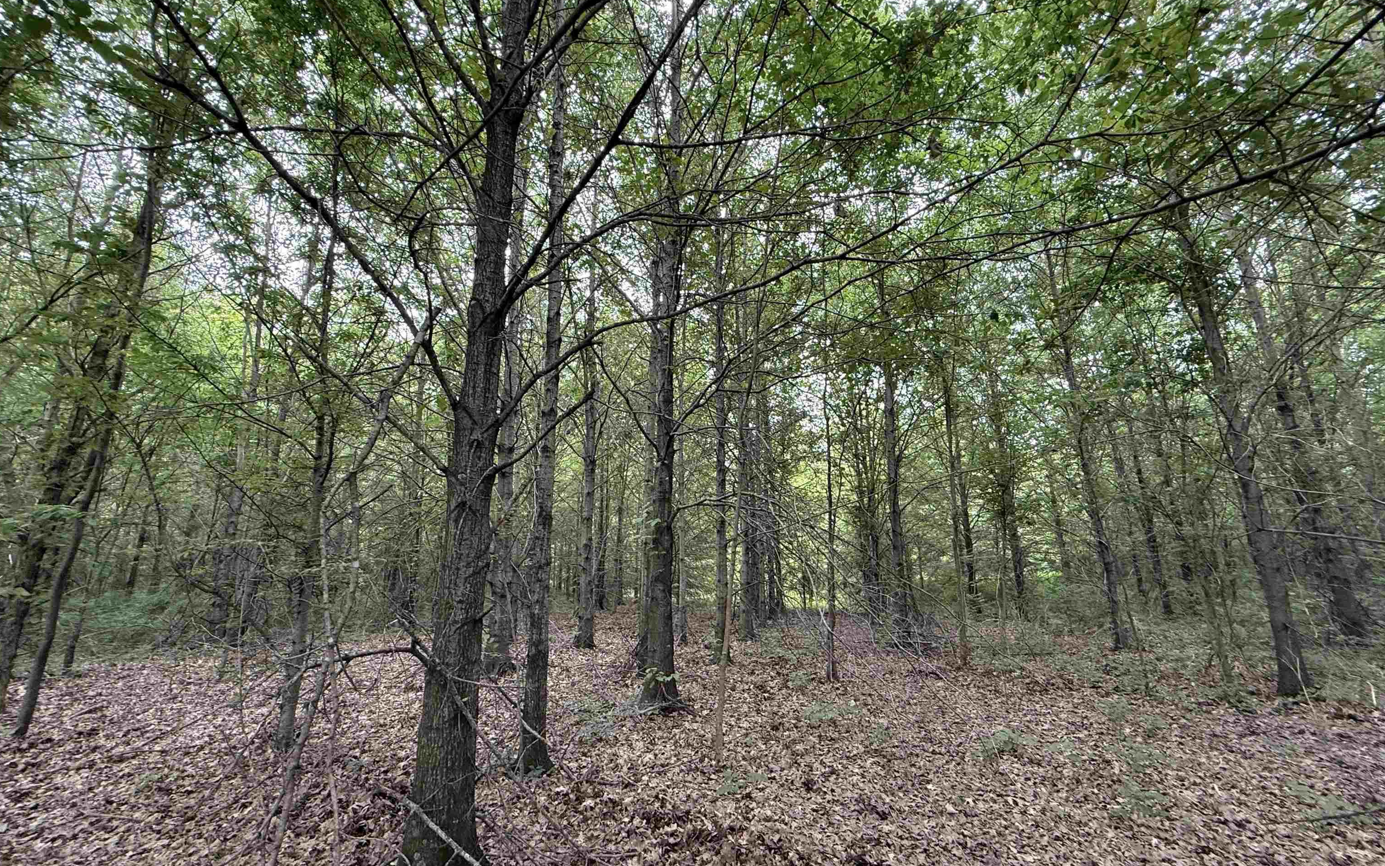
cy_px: 445
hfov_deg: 101.5
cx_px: 695
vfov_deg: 74.8
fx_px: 566
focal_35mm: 15
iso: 200
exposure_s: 1/99
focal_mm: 2.22
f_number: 2.2
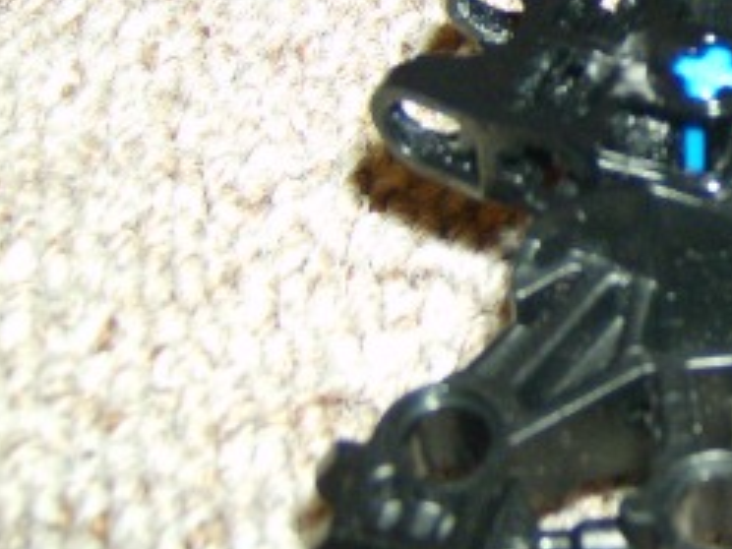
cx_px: 874
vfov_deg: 15.8
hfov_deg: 19.8
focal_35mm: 93
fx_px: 1967
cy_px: 92
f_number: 2.8
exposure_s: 1/60
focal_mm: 6
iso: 200
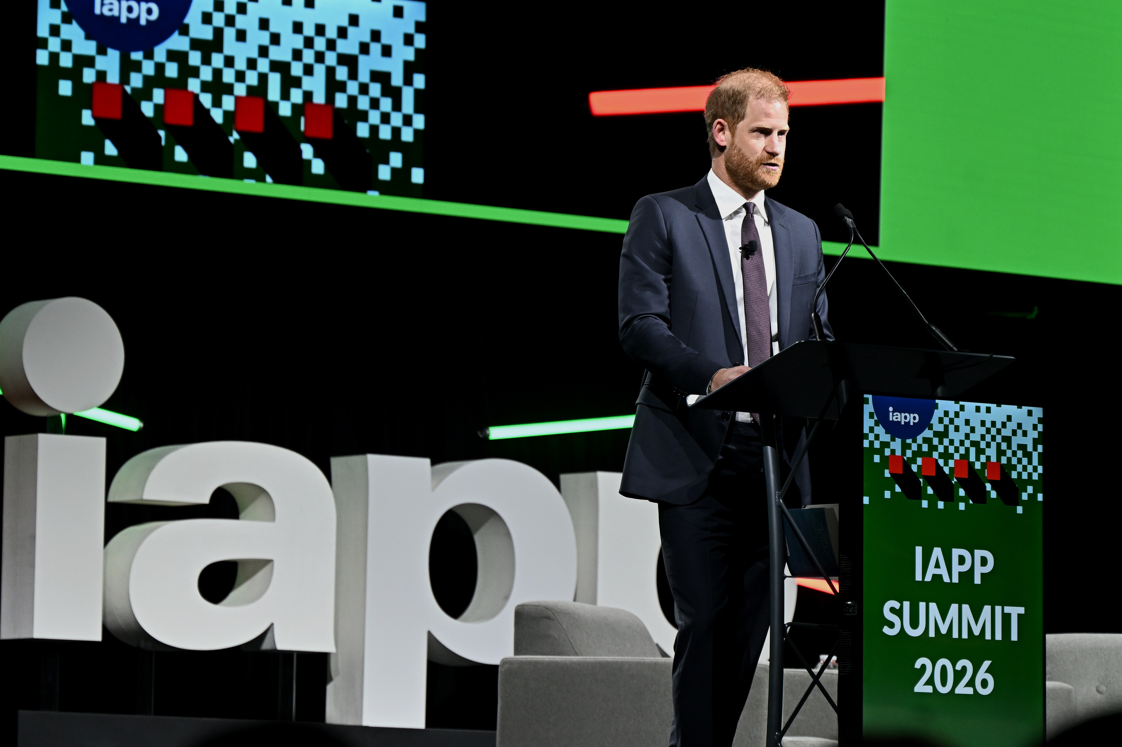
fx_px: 6543
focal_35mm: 210
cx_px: 561
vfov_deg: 6.5
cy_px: 374
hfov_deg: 9.8
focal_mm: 140
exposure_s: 1/125
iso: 1250
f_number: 5.6
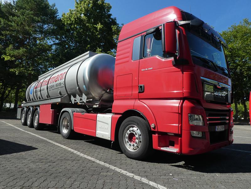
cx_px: 126
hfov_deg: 71.6
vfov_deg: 56.8
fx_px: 174
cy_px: 94
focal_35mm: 24
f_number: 3.3
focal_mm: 4.3
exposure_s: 1/1000
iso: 80
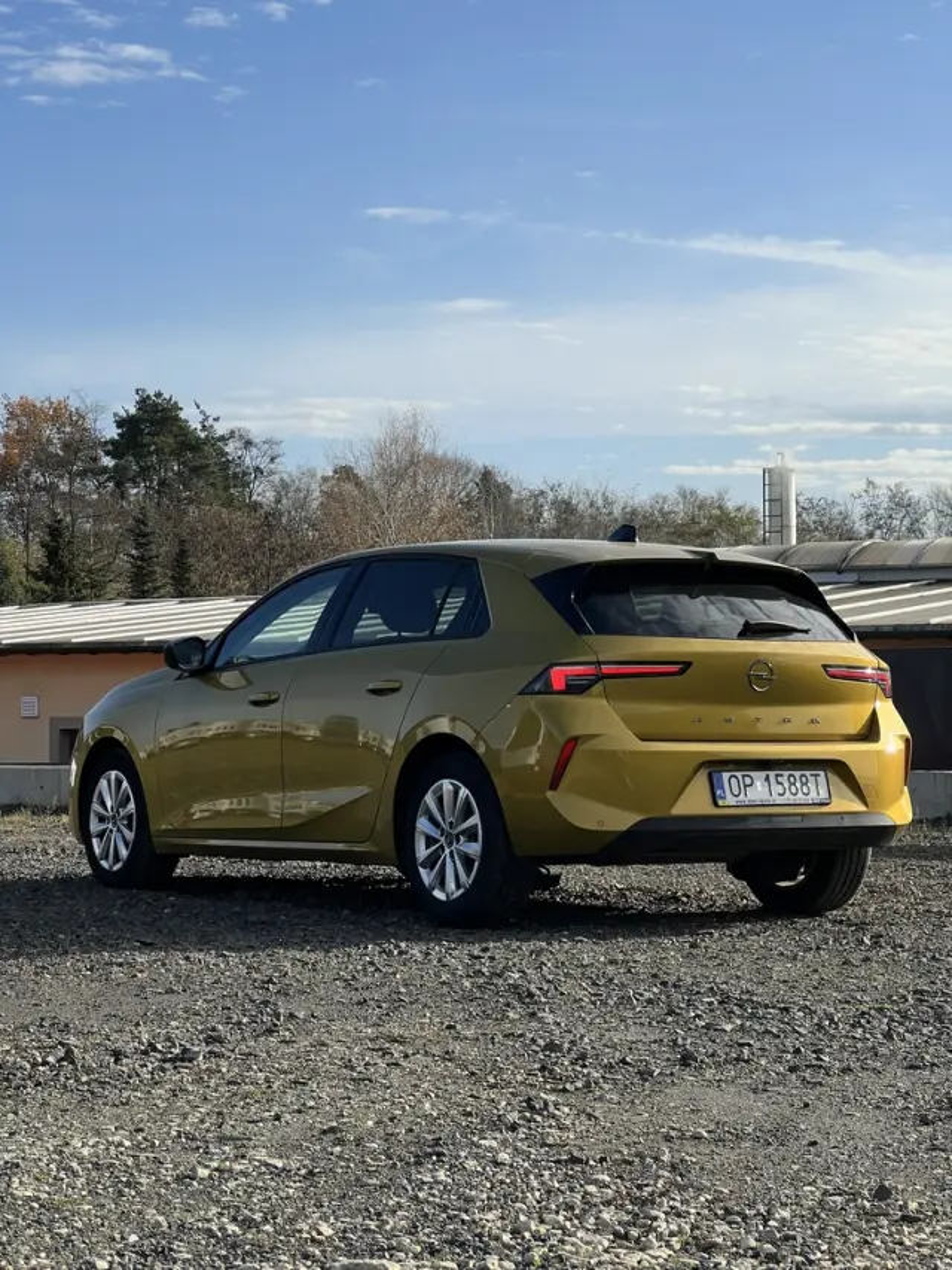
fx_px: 2823
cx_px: 476
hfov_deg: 19.1
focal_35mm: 77
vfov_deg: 25.3
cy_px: 635
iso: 32
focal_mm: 9
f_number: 2.8
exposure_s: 1/821
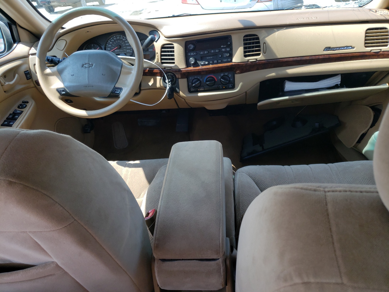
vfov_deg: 53.1
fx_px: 292
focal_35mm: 26
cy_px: 146
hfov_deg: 67.3
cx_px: 194
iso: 50
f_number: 1.5
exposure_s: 1/476
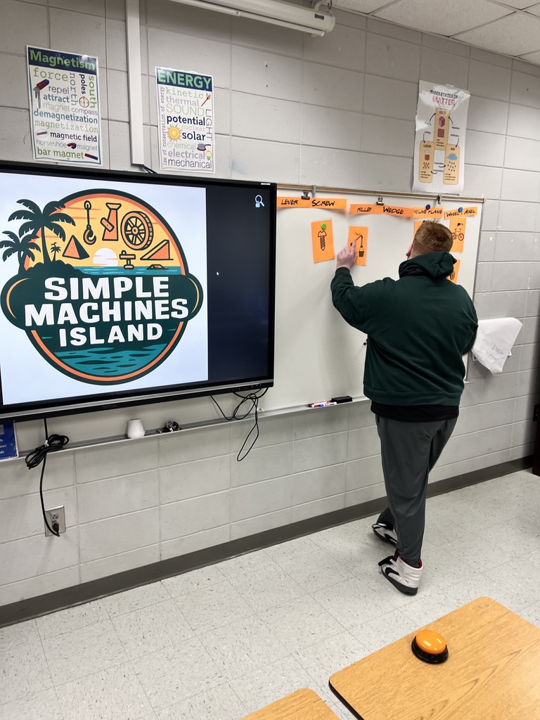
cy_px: 360
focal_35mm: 26
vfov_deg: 67.3
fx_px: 541
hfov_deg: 53.1
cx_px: 270
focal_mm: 5.1
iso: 64
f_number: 1.6
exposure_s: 1/90
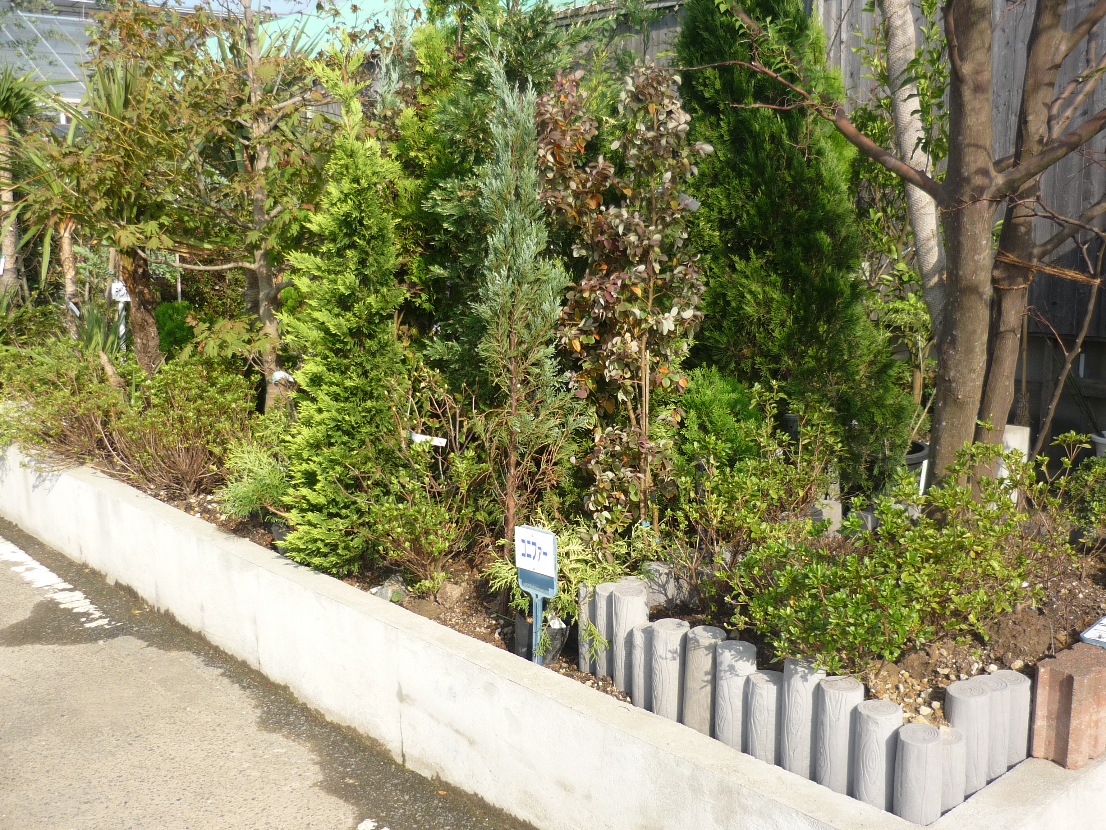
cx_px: 564
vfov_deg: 40.7
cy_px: 419
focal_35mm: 35
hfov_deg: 52.6
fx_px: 1118
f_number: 2.8
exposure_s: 1/800
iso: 100
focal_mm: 5.5
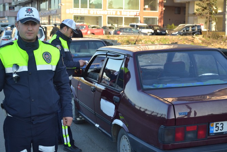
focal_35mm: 60
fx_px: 378
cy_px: 76
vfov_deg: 22.6
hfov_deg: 33.4
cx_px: 114
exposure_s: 1/125
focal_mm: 40
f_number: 5.6
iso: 180
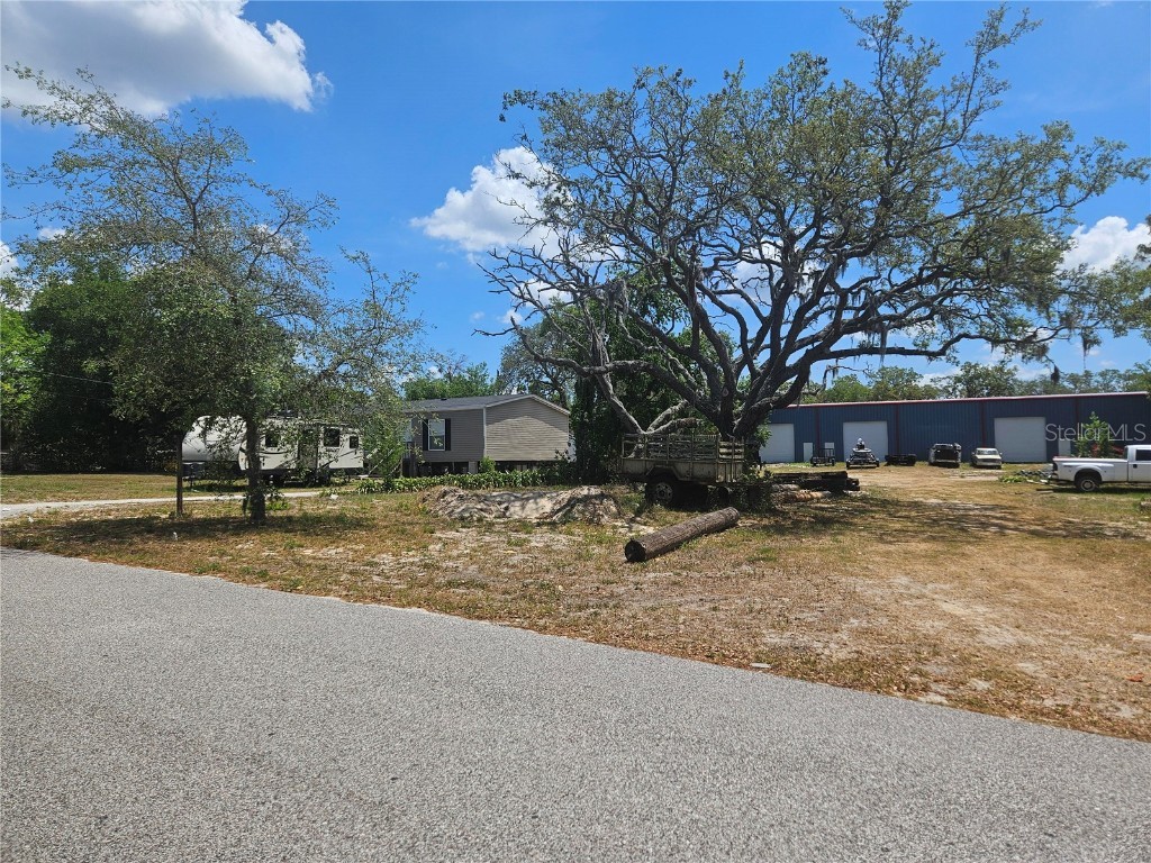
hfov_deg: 73.9
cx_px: 576
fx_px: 765
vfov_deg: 58.9
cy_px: 432
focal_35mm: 23
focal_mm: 5.4
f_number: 1.8
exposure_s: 1/2417
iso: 25
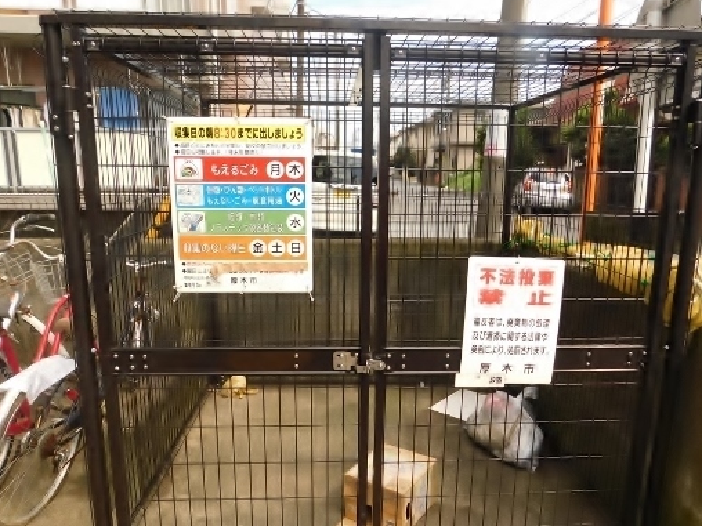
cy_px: 305
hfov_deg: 61.6
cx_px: 368
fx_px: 588
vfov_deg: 48.0
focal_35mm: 29
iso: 125
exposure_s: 1/640
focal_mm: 4
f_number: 3
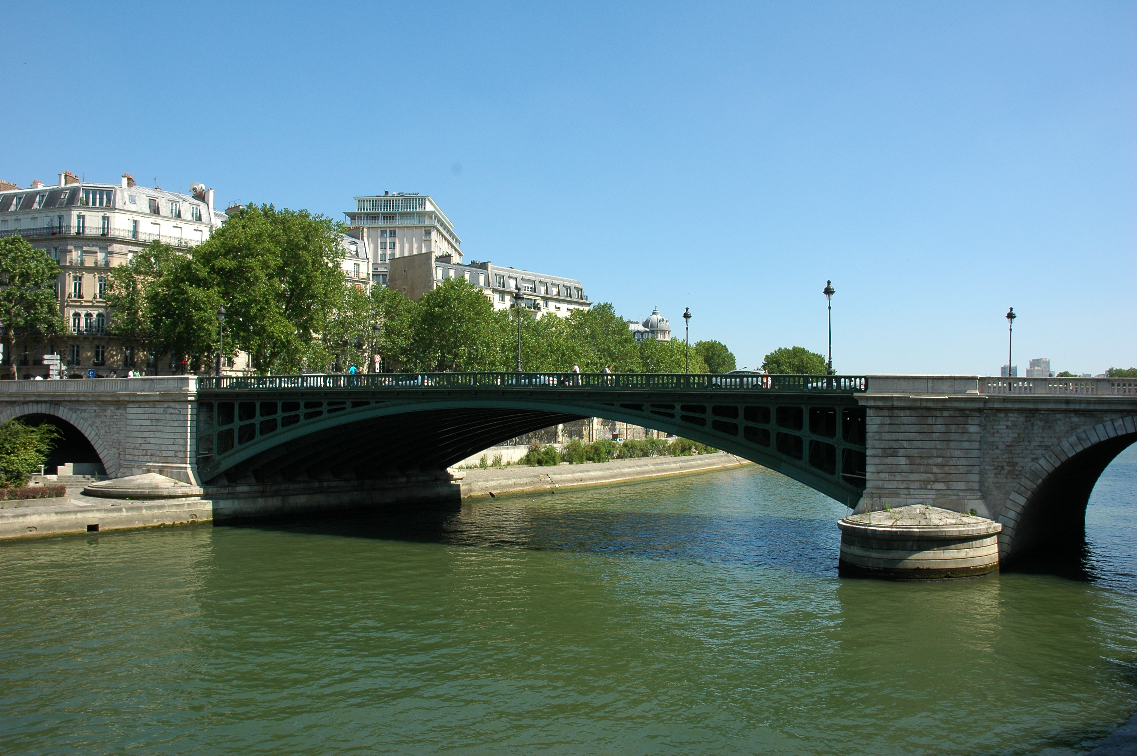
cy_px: 378
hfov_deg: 67.4
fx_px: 852
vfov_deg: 47.8
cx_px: 568
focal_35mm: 27
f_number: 10
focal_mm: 18
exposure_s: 1/250
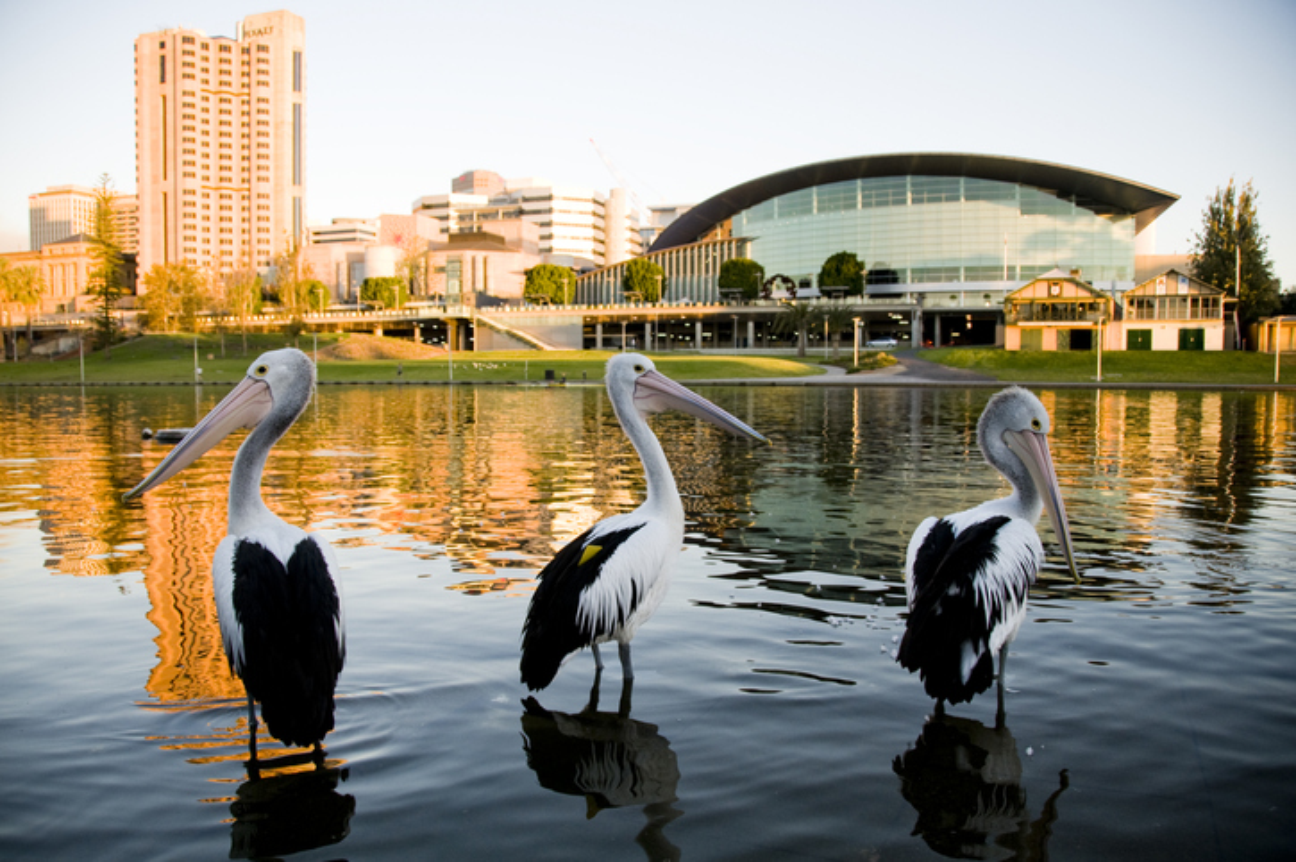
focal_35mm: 27
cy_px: 431
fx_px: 971
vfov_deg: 47.8
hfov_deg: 67.4
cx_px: 648
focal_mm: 18
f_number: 3.5
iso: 200
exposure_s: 1/250
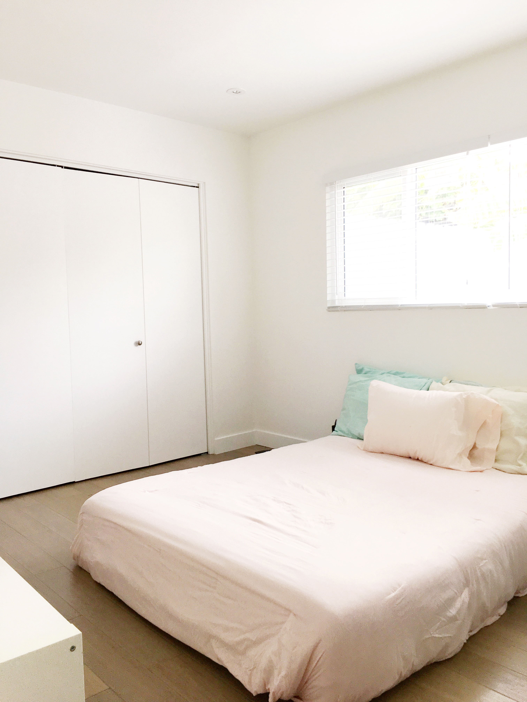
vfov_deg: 61.7
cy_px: 351
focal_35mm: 29
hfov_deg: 48.2
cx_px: 264
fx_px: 589
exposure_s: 1/60
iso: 32
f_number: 2.2
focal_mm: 4.15
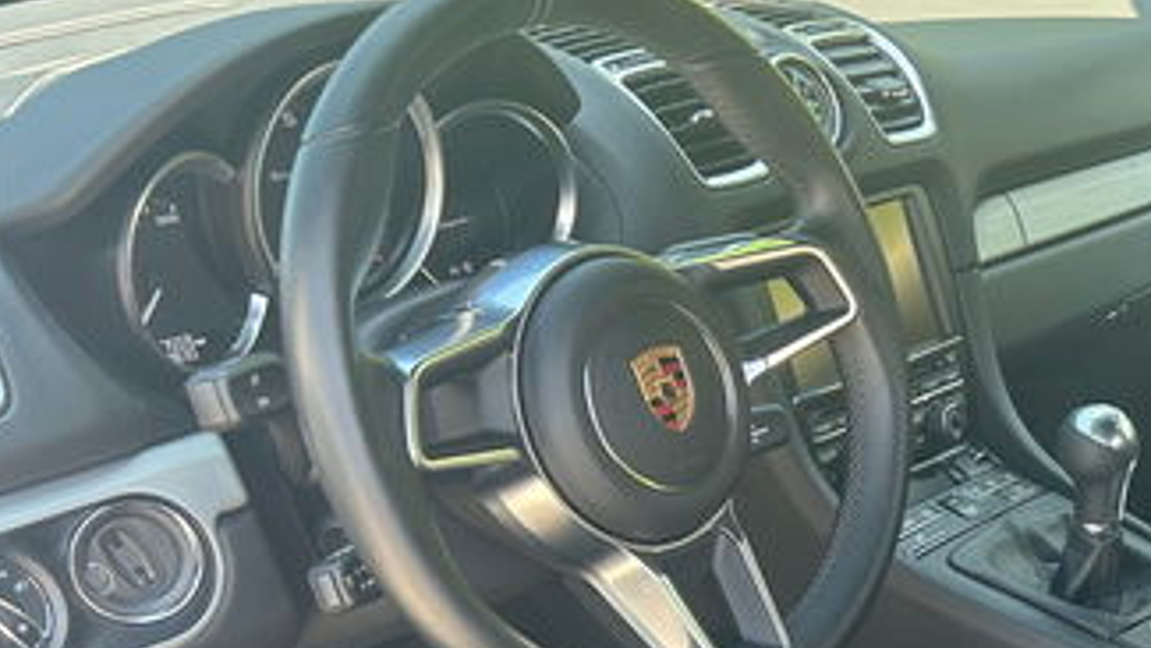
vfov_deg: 17.2
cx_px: 1204
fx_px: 2045
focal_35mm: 67
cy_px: 783
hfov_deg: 29.0
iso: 64
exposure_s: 1/155
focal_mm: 5.7
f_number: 1.5
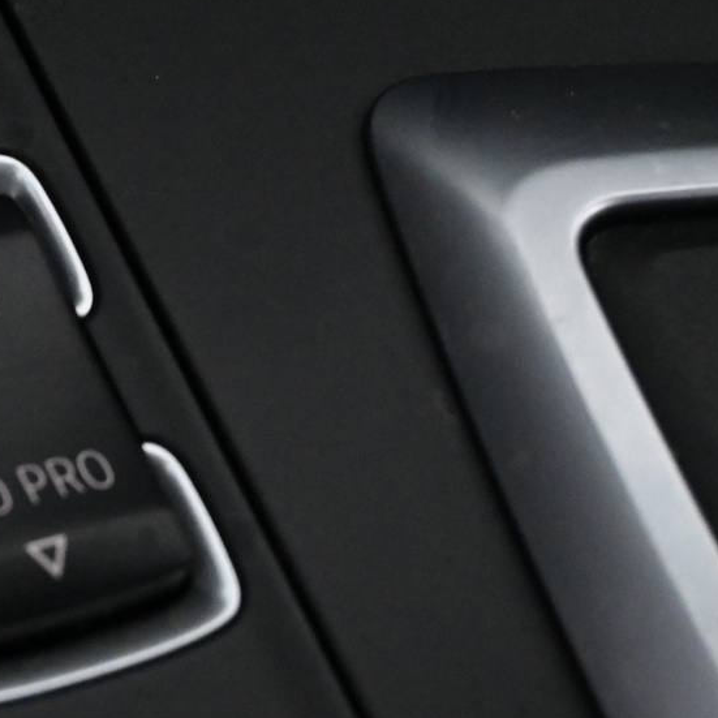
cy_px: 414
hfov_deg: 12.6
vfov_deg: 12.9
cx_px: -151
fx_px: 3168
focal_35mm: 135
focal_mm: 36
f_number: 5.3
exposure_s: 1/60
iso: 5000
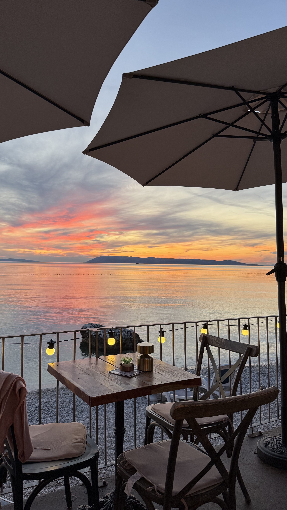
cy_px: 254
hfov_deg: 42.8
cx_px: 122
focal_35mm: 27
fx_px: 365
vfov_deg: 69.9
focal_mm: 6.76
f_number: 1.78
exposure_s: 1/121
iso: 160
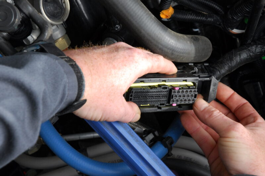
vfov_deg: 16.2
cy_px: 88
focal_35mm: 84
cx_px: 132
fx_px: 618
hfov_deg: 24.2
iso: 500
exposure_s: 1/125
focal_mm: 56
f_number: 10
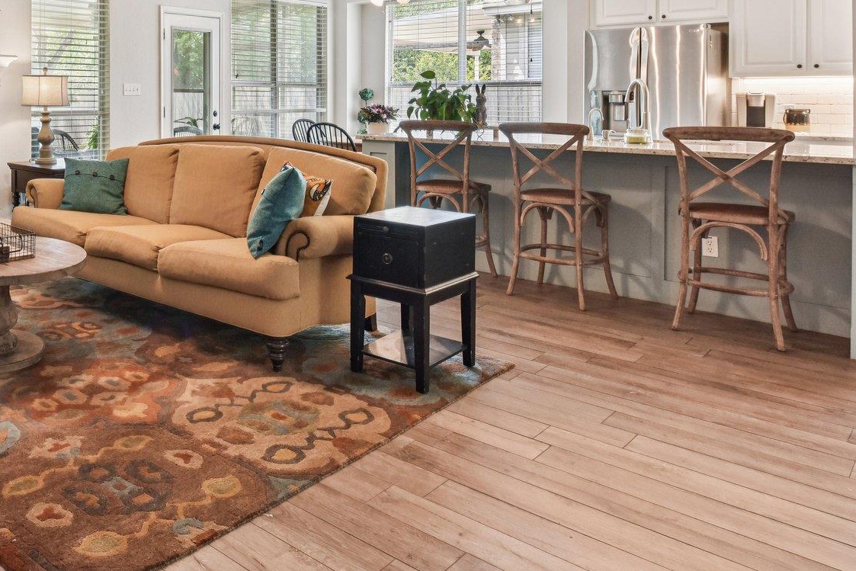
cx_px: 113
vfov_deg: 40.4
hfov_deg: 53.9
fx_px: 737
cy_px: 103
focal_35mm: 31
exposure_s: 1/15
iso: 720
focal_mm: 17
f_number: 8
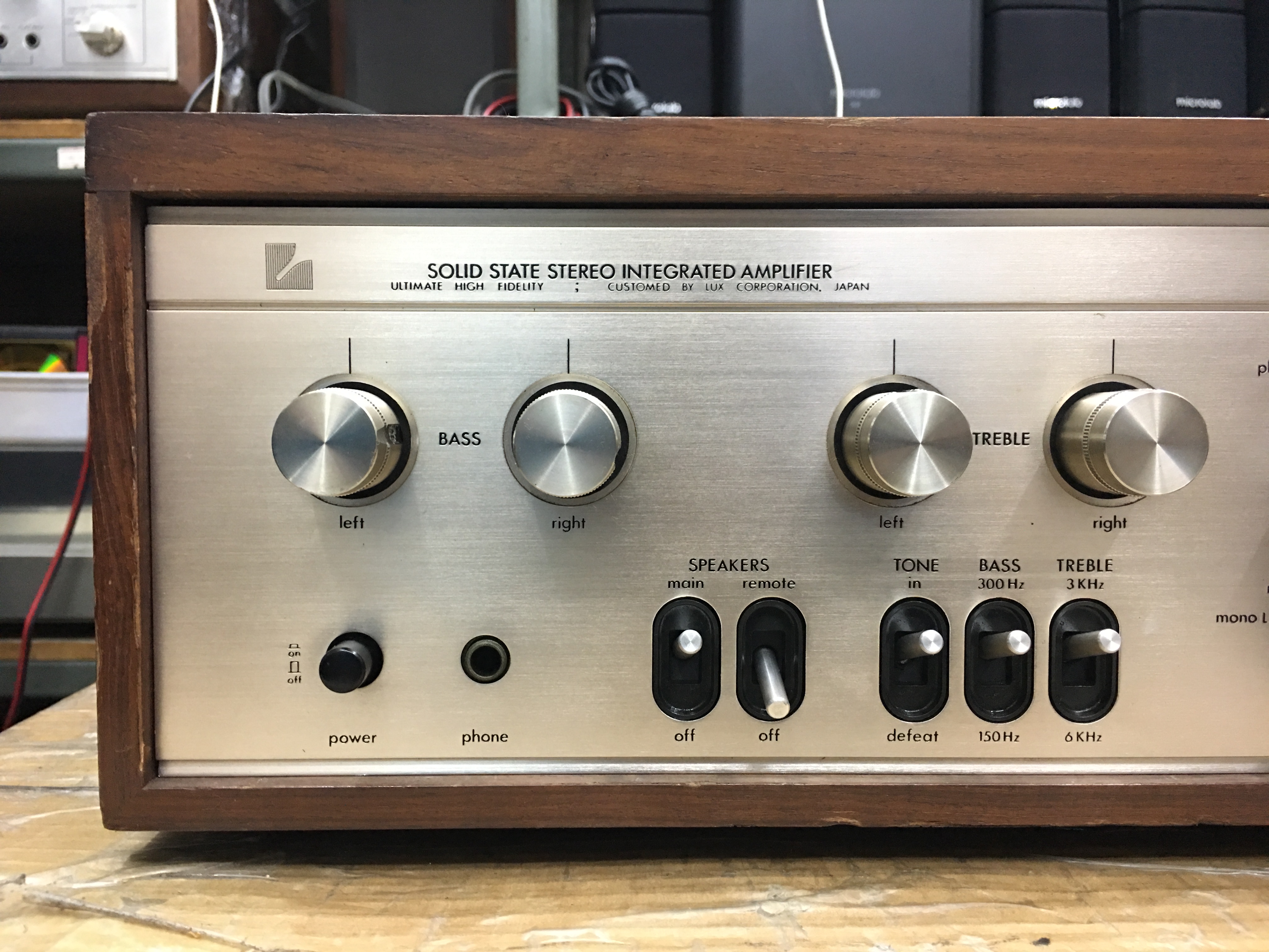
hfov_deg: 61.7
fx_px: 1063
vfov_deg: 48.2
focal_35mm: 29
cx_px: 634
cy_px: 476
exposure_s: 1/10
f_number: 2.2
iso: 100
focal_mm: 4.15
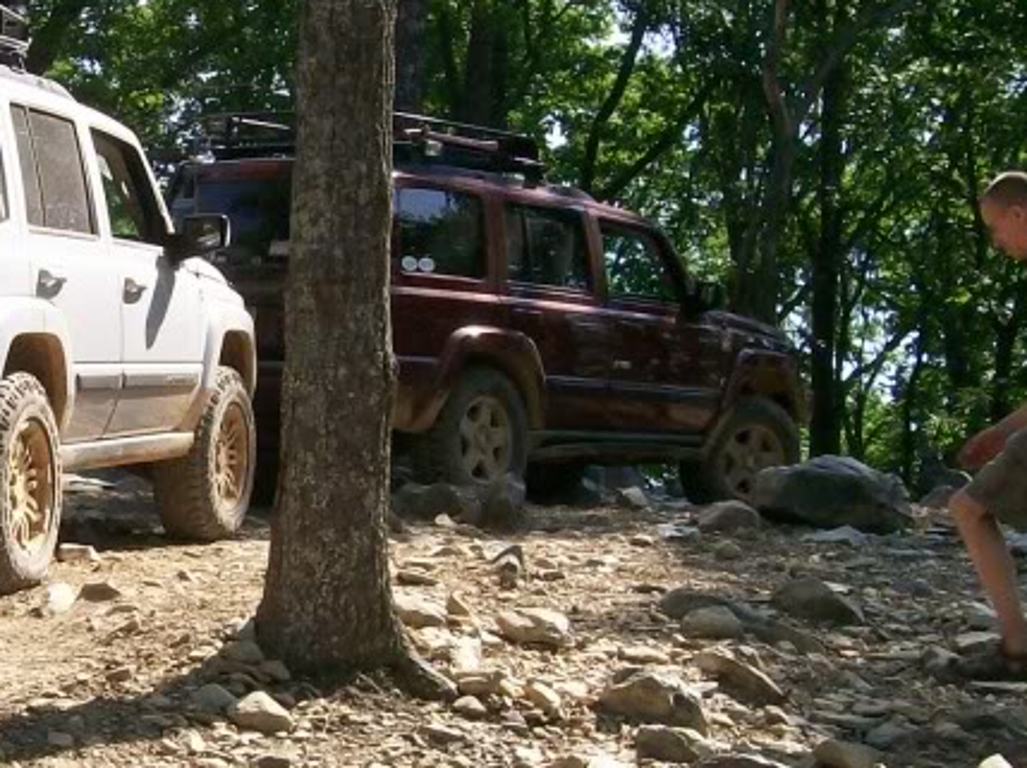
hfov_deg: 21.8
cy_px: 505
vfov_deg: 17.1
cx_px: -29
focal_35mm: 86
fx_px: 2549
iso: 80
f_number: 4.8
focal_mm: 6
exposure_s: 1/276
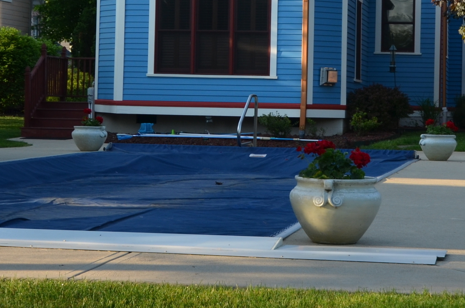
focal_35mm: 99
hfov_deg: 20.6
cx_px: 301
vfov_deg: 13.6
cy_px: 30
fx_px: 1276
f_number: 6.3
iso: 200
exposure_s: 1/160
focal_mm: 24
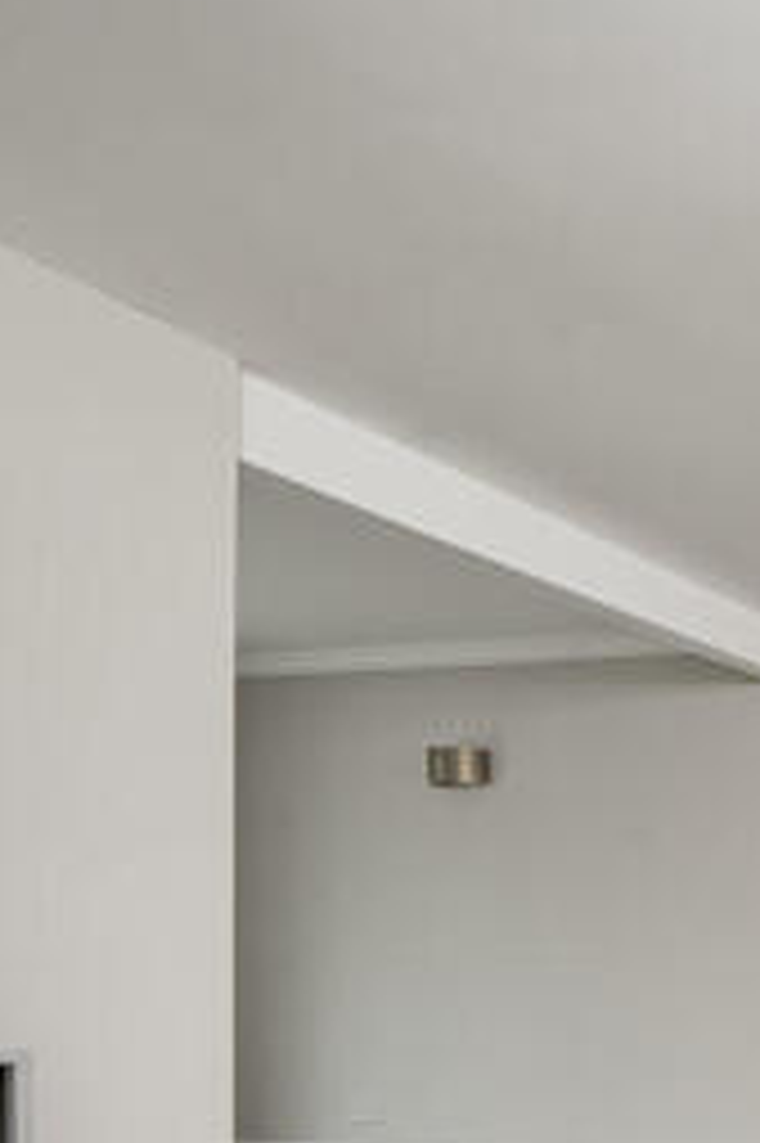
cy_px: 947
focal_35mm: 31
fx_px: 983
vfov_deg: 55.2
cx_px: 1320
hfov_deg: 23.7
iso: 320
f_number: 9
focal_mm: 12
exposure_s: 1/10
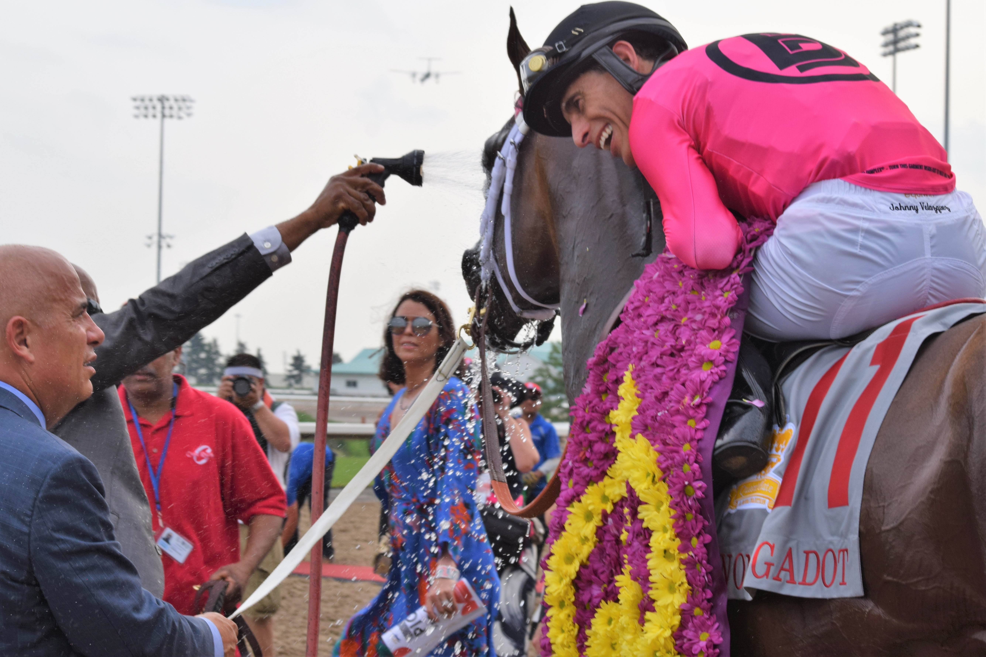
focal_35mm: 82
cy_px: 328
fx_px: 2259
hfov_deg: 24.6
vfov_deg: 16.6
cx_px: 493
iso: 200
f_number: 9
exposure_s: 1/320
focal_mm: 55
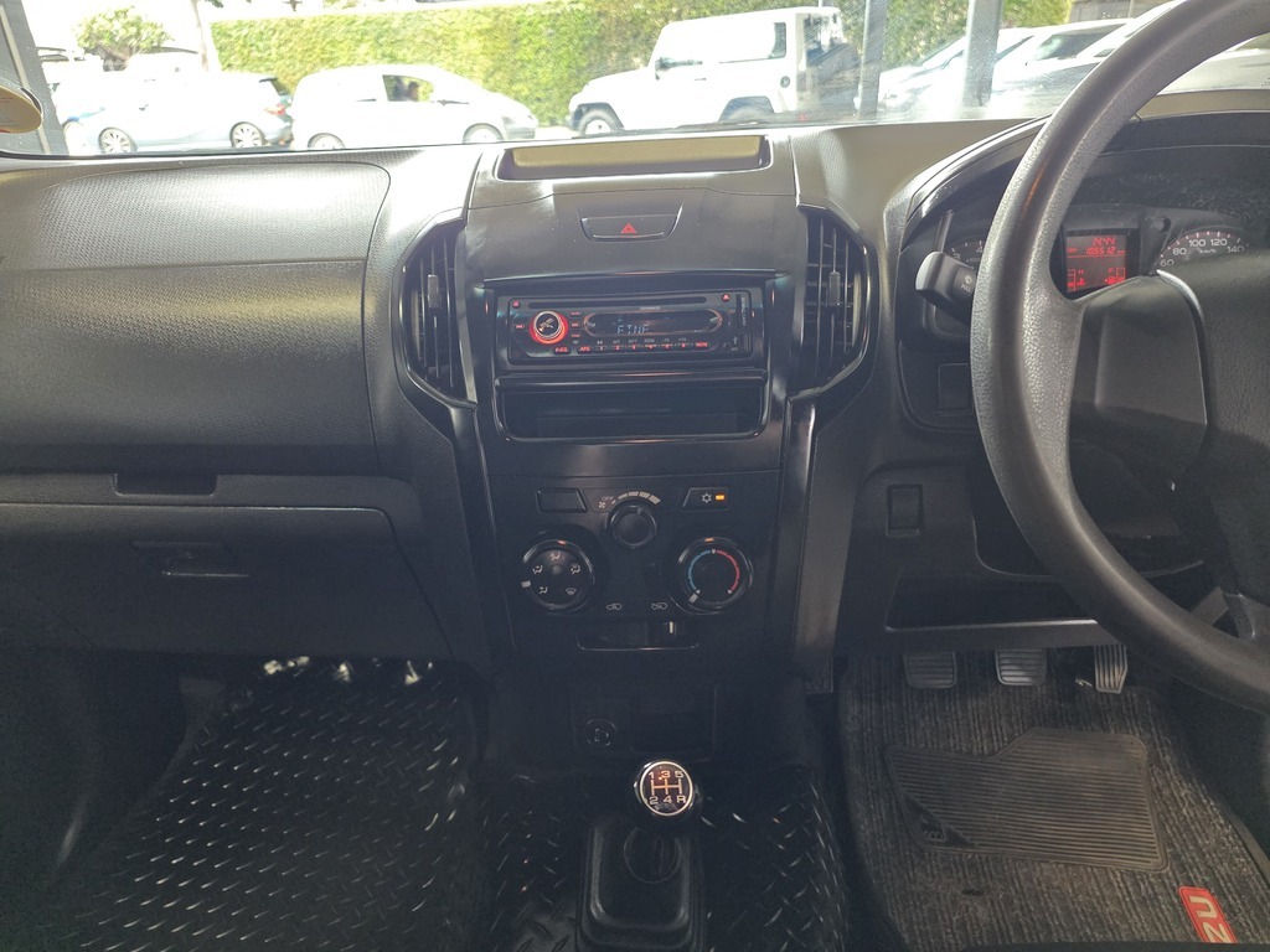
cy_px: 476
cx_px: 635
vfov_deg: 58.9
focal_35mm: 23
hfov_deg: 73.9
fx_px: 844
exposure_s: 1/100
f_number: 1.7
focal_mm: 6.25
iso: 500
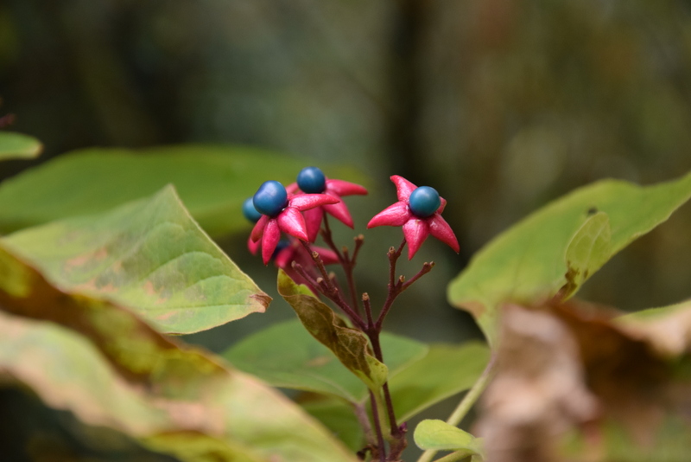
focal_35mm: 158
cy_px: 231
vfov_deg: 8.7
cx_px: 346
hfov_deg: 13.0
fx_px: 3024
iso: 800
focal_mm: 105
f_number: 5.6
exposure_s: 1/125
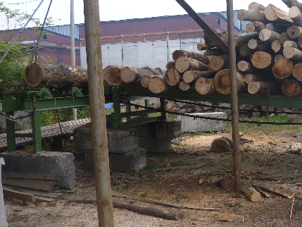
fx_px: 410
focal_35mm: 47
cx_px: 224
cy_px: 94
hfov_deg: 39.4
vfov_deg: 30.8
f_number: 2.8
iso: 80
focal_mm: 5
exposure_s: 1/60
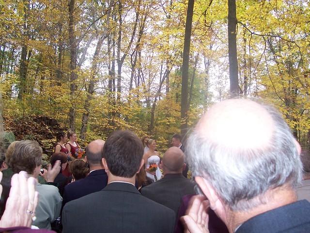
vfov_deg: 38.7
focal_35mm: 37
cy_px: 116
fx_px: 331
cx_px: 155
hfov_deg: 50.1
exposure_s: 1/60
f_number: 2.8
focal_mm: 5.6
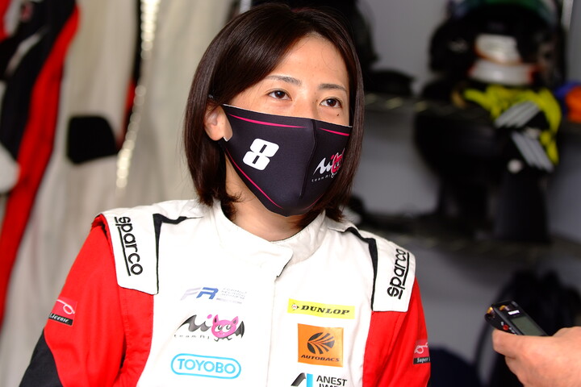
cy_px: 194
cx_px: 290
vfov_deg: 13.0
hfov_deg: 19.5
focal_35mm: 105
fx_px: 1694
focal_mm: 70
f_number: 4
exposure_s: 1/60
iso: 100
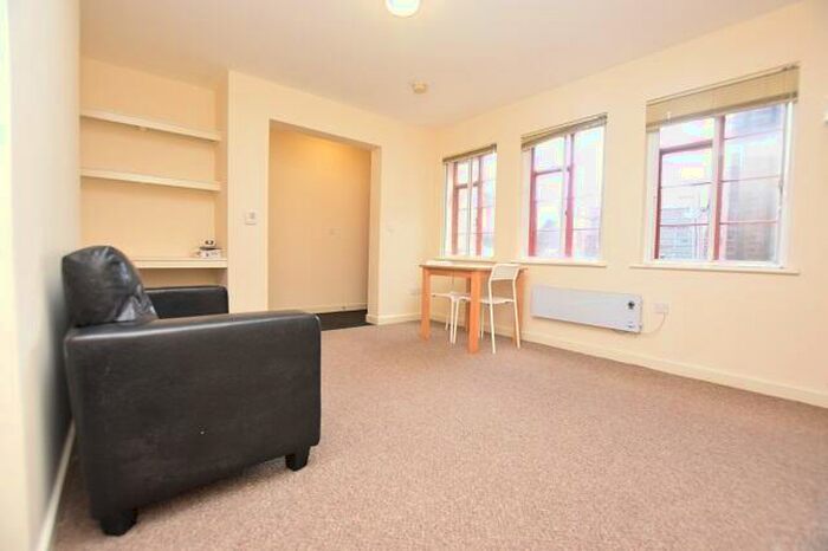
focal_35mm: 15
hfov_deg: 100.4
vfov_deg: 77.3
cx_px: 414
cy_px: 276
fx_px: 345
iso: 800
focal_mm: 10
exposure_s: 1/100
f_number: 5
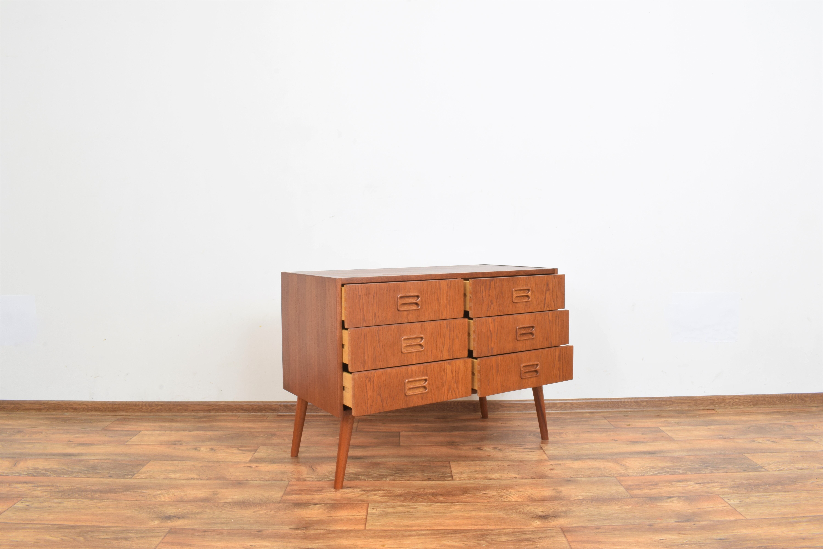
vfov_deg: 47.9
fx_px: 617
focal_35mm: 27
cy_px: 274
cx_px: 412
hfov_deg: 67.4
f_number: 22
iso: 100
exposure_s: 5
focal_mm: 18
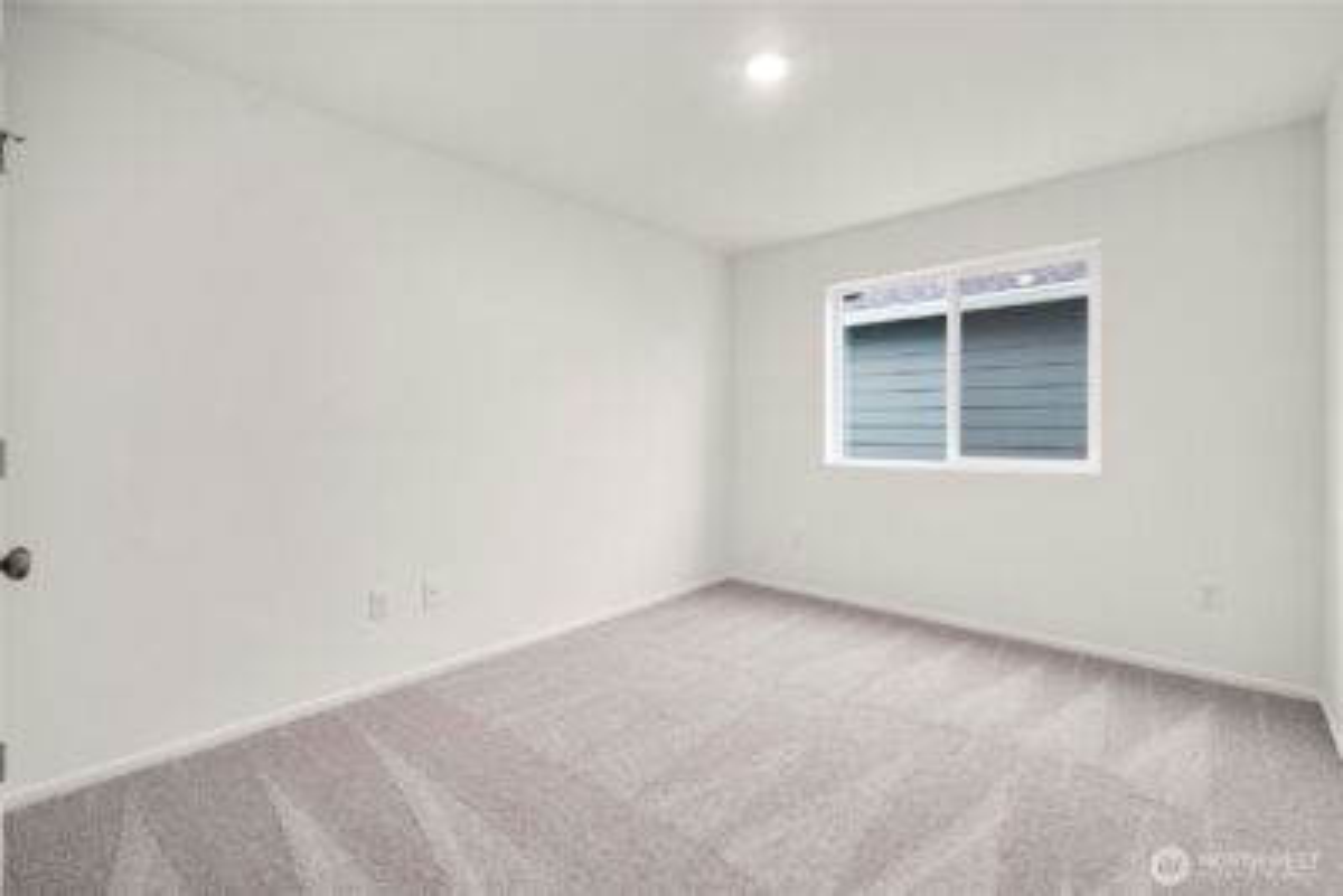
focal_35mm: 15
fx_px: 560
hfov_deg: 100.4
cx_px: 672
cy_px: 448
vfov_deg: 77.4
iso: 400
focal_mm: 15
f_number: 7.1
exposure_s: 1/60
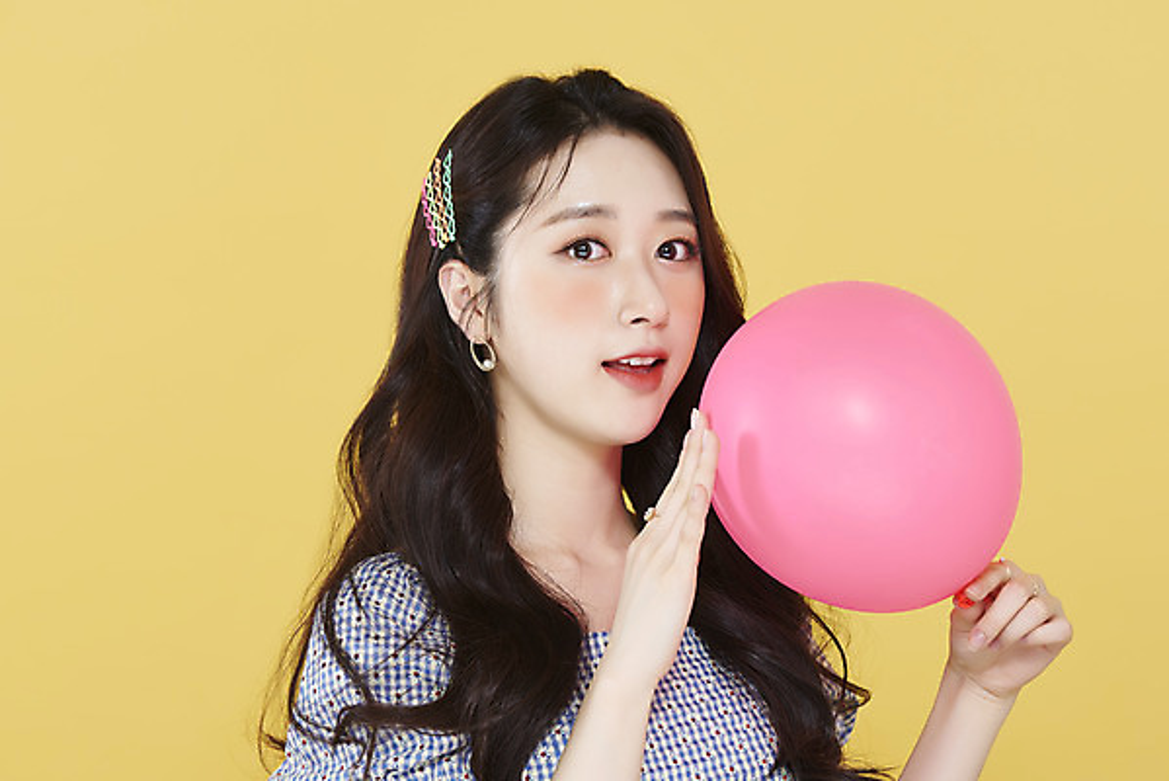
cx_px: 584
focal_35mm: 105
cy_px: 390
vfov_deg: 13.1
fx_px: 3411
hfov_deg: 19.4
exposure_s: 1/125
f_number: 11
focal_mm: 105
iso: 64
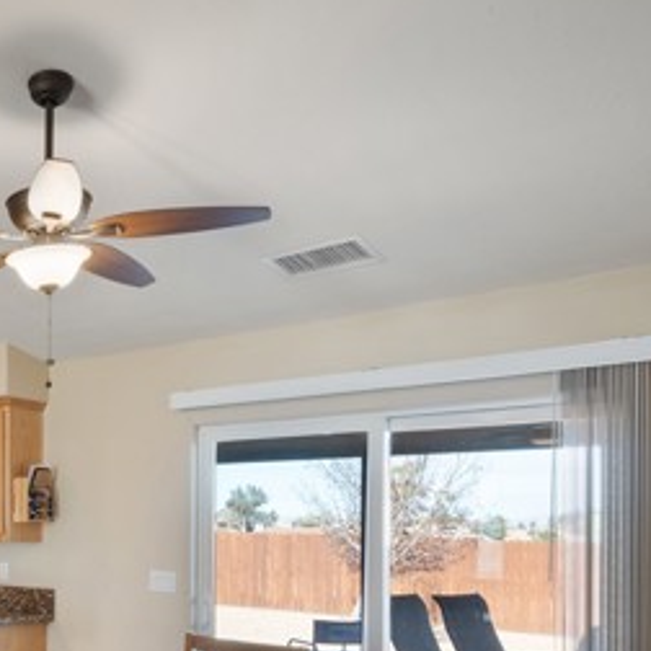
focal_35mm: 41
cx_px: -114
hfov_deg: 33.8
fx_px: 872
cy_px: 515
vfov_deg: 39.4
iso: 100
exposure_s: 8
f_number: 22
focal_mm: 19
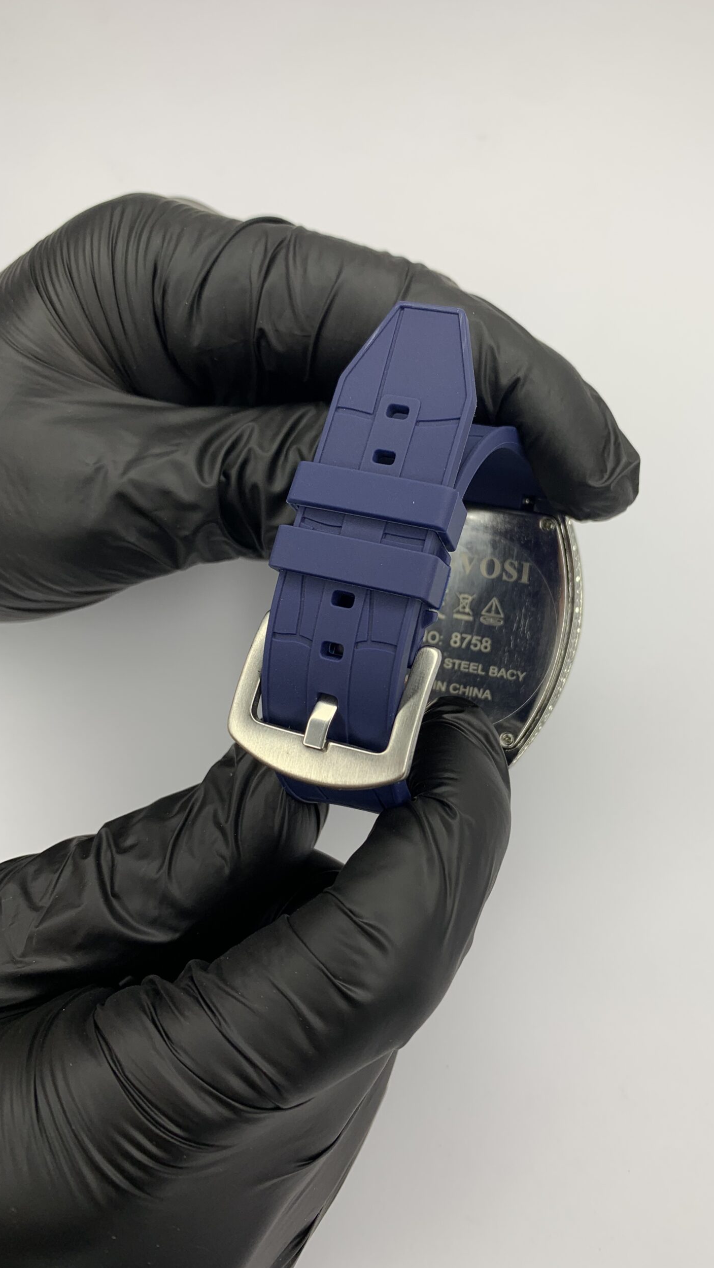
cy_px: 633
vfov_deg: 66.1
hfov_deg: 39.9
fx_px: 976
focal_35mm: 29
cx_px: 444
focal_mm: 4.25
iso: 25
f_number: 1.8
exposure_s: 1/130
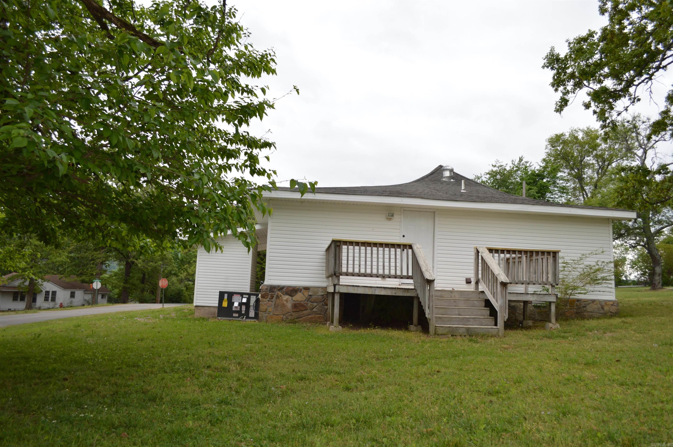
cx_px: 336
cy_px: 224
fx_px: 504
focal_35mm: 27
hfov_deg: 67.4
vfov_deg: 47.8
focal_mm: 18
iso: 100
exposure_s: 1/200
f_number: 5
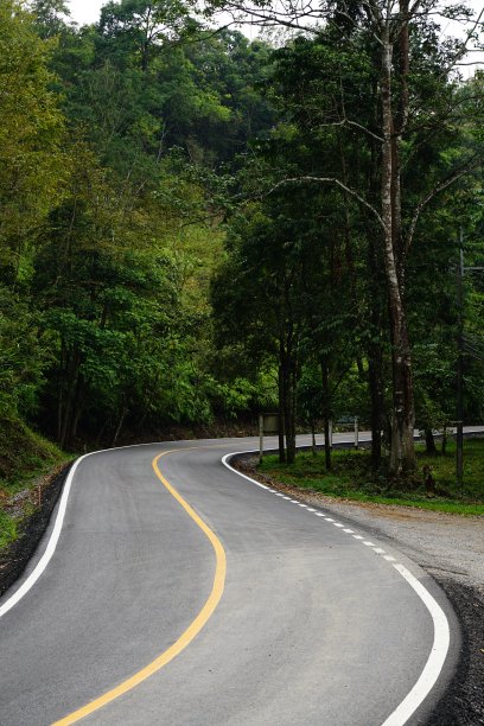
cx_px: 242
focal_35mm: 105
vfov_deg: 19.5
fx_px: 2117
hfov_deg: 13.0
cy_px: 363
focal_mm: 105
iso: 100
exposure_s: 1/125
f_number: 7.1
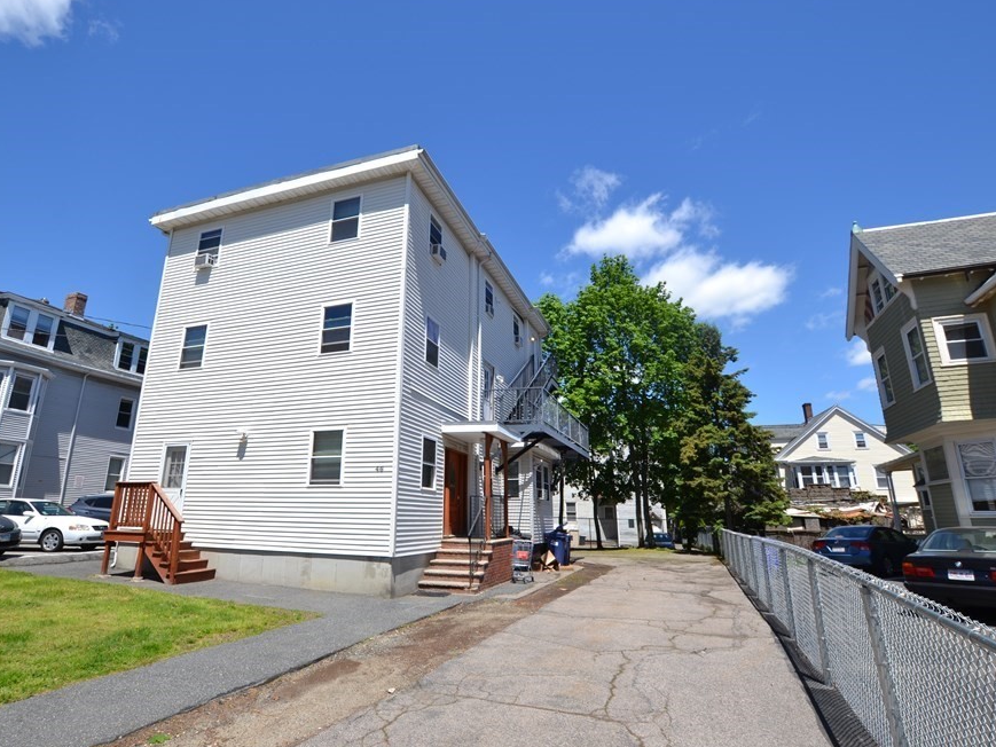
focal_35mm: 17
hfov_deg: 90.7
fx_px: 489
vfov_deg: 74.7
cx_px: 447
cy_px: 358
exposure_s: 1/200
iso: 100
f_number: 7.1
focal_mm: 10
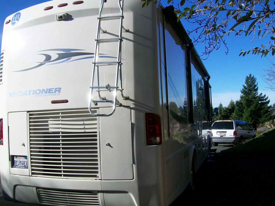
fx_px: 286
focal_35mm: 36
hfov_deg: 51.4
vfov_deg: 39.7
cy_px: 103
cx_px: 138
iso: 64
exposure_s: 1/500
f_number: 4.8
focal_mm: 6
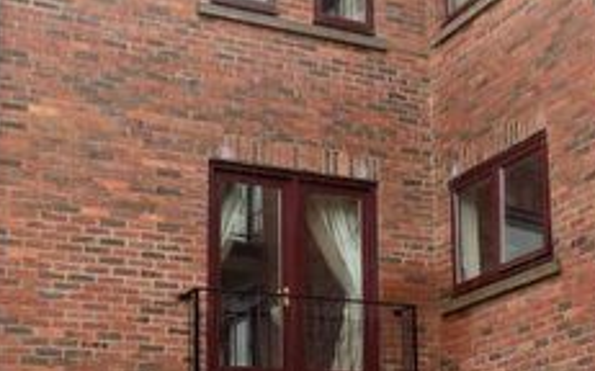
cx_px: 464
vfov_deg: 17.4
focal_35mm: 74
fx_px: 1199
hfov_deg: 27.4
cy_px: 321
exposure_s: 1/125
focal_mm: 4
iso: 80
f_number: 3.1
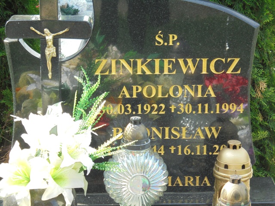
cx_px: 138
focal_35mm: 107
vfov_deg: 13.8
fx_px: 850
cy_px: 103
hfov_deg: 18.4
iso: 100
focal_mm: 19.2
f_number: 5.1
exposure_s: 1/80
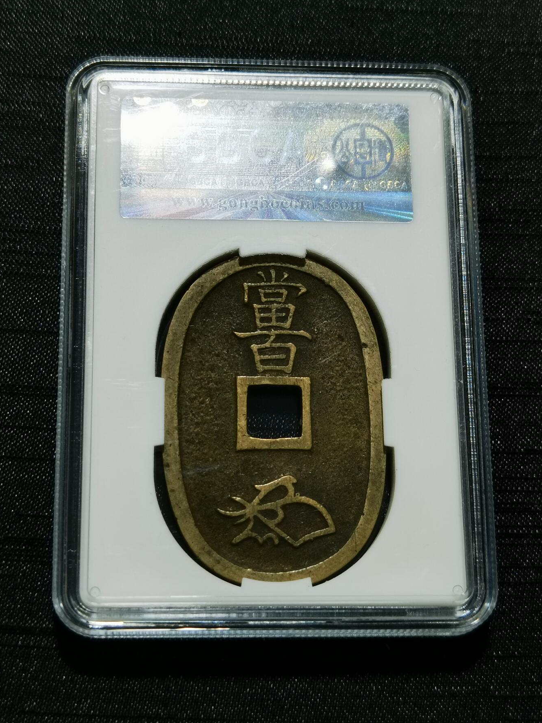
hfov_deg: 23.3
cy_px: 356
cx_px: 271
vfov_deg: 30.7
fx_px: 1315
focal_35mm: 63
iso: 64
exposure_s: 1/100
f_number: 1.9
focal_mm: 6.67
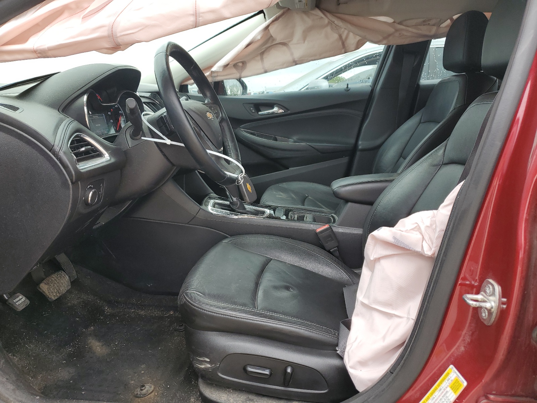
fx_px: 403
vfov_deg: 53.1
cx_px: 268
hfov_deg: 67.3
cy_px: 202
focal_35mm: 26
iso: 50
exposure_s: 1/164
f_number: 1.5
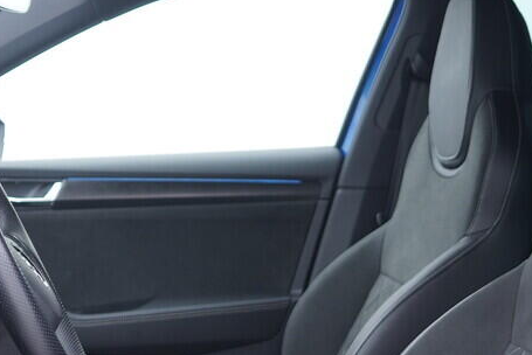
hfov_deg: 25.0
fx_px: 1198
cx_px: 212
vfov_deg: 16.5
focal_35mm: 81
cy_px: 357
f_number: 2.8
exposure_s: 1/40
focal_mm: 24
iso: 200
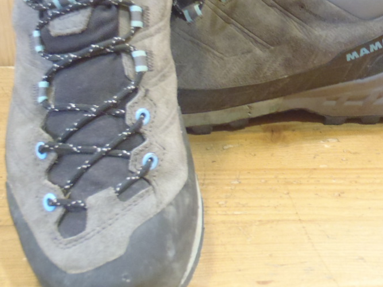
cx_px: 235
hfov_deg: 27.3
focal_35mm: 71
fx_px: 785
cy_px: 34
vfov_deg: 20.3
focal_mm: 6.64
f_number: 4.7
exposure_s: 1/4
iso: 400
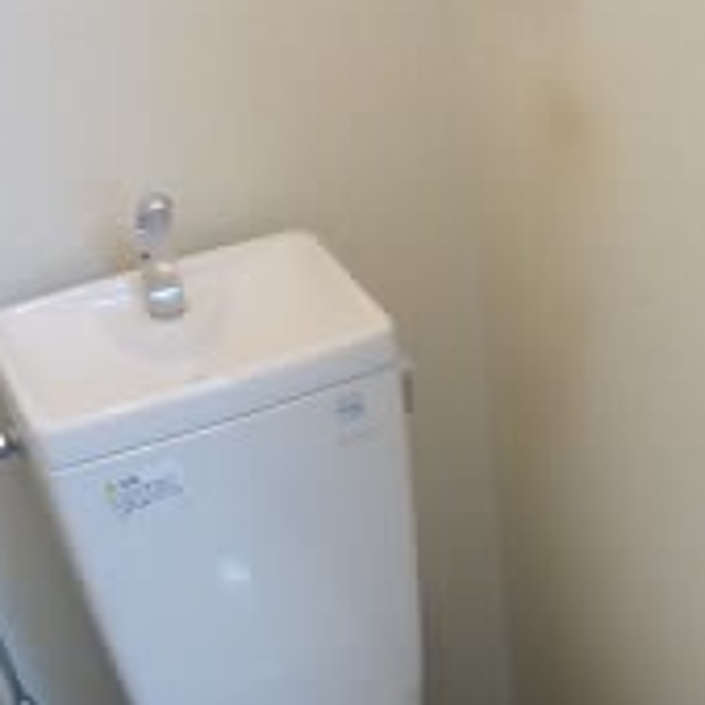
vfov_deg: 26.6
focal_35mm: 61
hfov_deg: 27.6
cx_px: 555
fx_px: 1406
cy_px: 709
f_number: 3.1
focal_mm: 4.5
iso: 400
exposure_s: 1/25
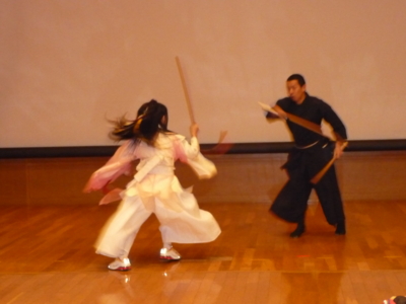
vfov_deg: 21.0
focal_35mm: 70
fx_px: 821
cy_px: 152
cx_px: 203
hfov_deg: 27.8
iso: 800
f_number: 3.4
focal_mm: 9.1
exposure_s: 1/40
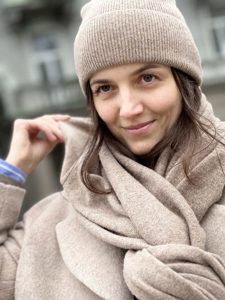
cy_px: 150
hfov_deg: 19.1
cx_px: 112
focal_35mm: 77
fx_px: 667
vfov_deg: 25.3
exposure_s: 1/121
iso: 80
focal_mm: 9
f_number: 2.8
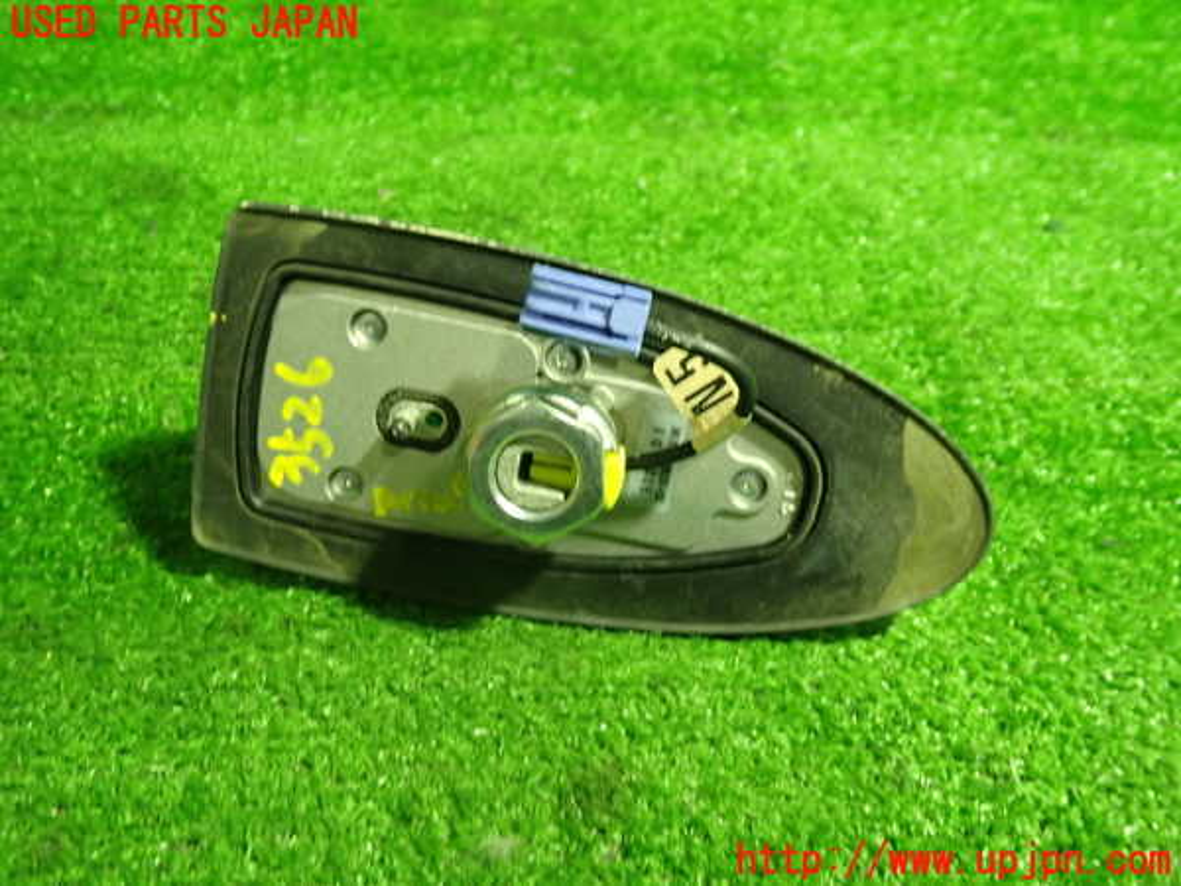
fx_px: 1024
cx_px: 590
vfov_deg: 46.8
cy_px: 443
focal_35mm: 30
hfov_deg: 60.0
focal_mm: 5.4
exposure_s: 1/30
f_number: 2.3
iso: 500
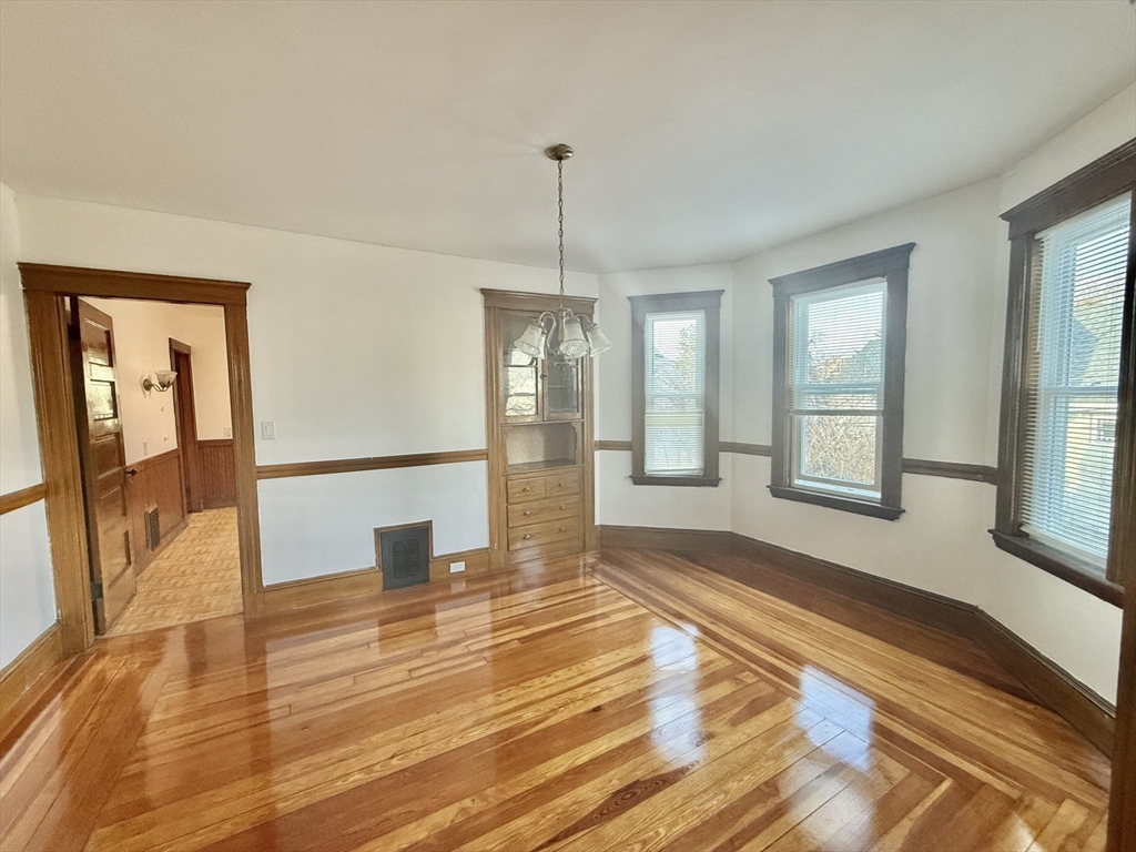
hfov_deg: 102.1
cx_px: 568
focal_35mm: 14
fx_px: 459
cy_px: 426
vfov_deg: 85.7
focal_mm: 2.22
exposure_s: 1/120
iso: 400
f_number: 2.2
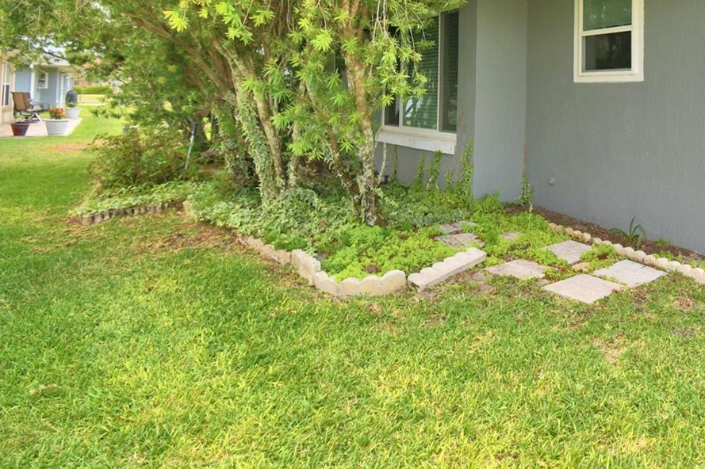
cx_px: 619
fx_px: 529
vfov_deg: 44.6
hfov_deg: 58.7
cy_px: 69
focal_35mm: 27
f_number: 7.1
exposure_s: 1/250
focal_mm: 10
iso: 100
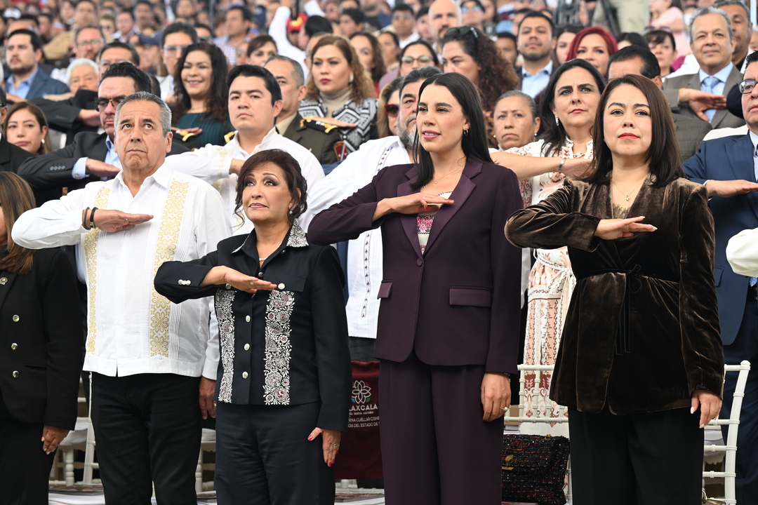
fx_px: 2526
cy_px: 252
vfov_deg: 11.4
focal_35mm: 120
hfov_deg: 17.1
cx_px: 379
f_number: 5.6
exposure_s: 1/250
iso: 800
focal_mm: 120
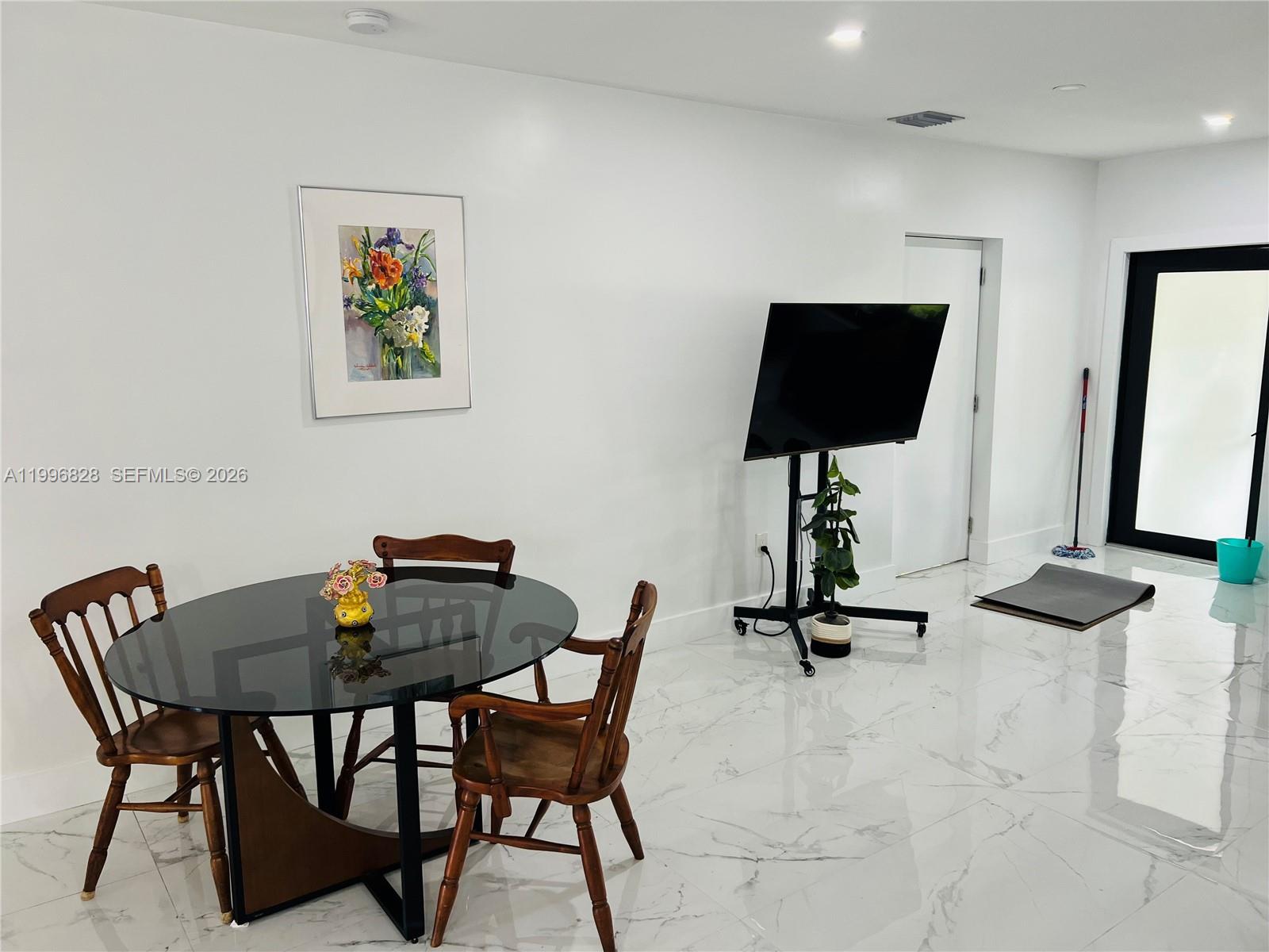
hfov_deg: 67.3
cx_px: 634
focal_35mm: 26
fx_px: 953
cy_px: 476
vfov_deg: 53.1
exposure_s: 1/60
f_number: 1.5
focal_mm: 5.7
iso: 125
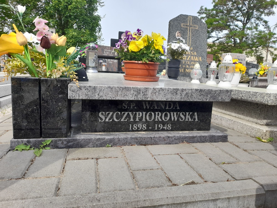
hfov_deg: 69.4
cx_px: 138
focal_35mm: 25
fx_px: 200
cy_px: 104
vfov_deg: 54.9
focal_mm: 4.6
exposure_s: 1/319
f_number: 2
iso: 20
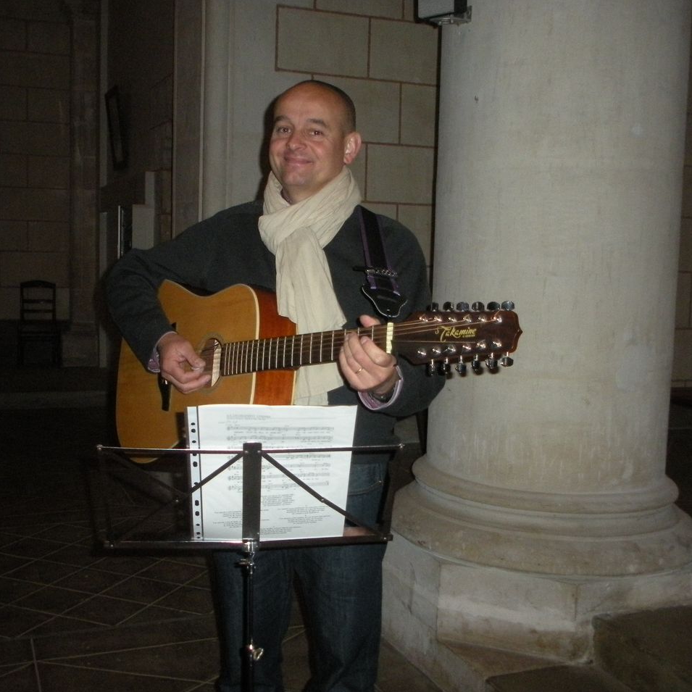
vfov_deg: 40.0
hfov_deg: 40.0
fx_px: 950
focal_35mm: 42
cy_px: 351
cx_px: 317
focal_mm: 6.3
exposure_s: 1/60
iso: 400
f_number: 3.5
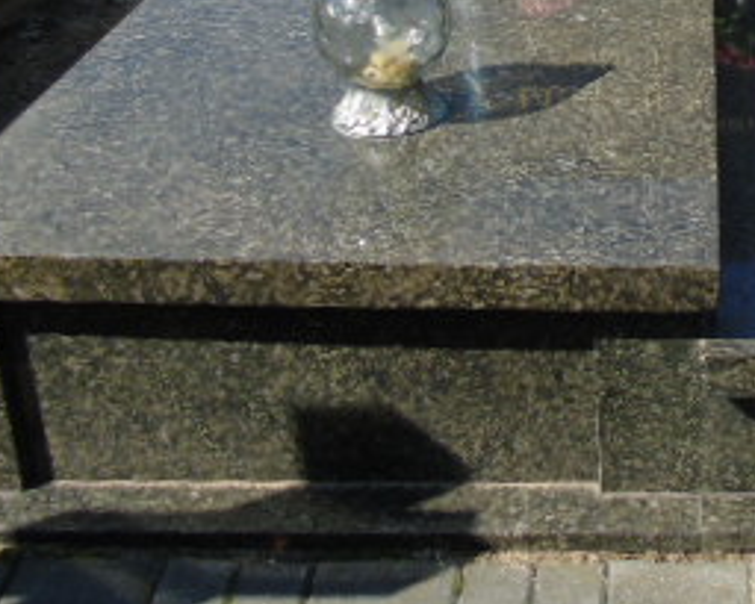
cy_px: 18
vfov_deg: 24.0
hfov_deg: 28.9
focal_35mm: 61
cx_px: 758
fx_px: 1364
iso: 80
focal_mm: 4.4
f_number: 3.4
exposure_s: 1/500
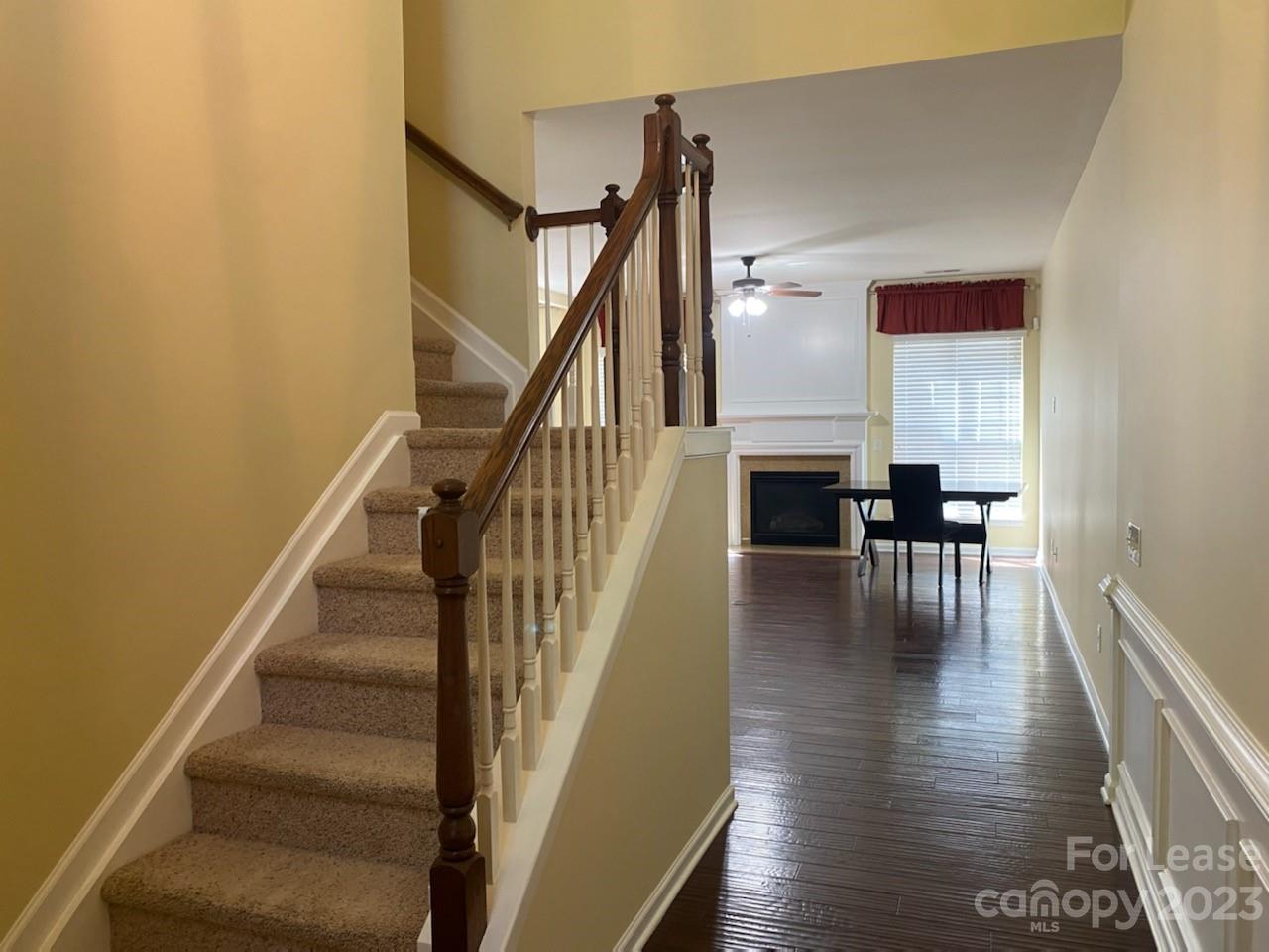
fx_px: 953
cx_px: 634
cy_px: 476
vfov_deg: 53.1
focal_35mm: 26
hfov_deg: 67.3
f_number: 1.8
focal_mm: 4.25
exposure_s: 1/60
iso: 125
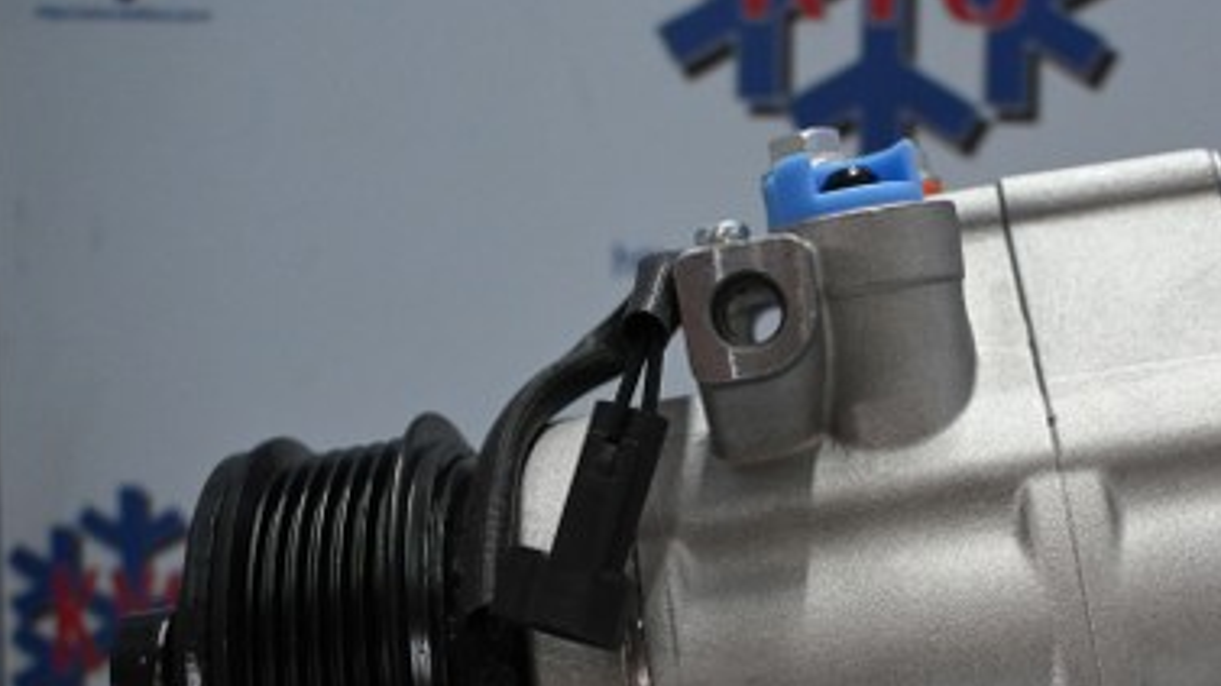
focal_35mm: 65
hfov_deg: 32.0
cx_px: 858
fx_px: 2104
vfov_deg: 18.2
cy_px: 615
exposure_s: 1/125
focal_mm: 26
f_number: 4.5
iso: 2500
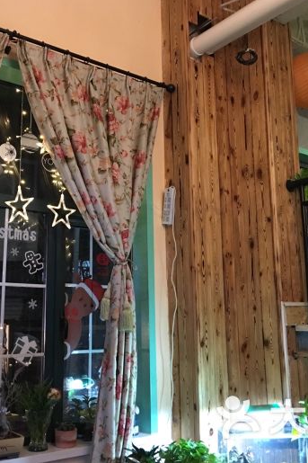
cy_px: 228
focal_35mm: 41
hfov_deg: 32.5
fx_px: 526
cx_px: 128
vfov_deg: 47.4
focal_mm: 4.15
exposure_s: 1/8
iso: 160
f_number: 2.2
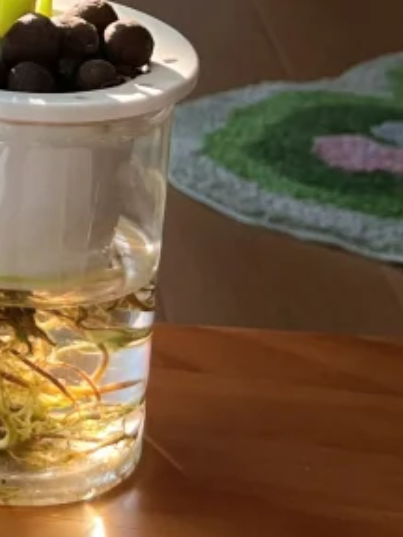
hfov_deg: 9.9
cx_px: -593
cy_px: -214
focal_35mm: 130
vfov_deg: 14.4
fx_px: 2018
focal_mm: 5.1
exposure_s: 1/177
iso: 50
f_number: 1.6
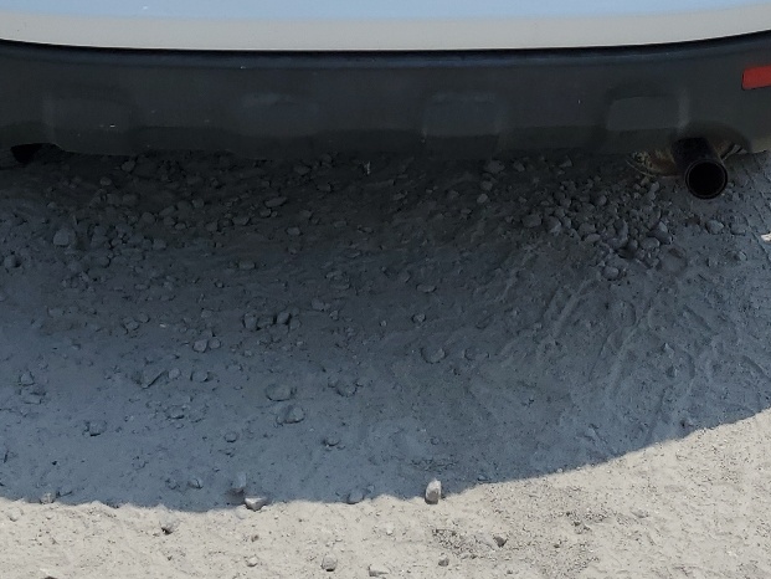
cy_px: -139
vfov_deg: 20.4
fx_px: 1493
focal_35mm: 67
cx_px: 348
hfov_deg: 28.9
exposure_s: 1/10000
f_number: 1.5
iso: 50
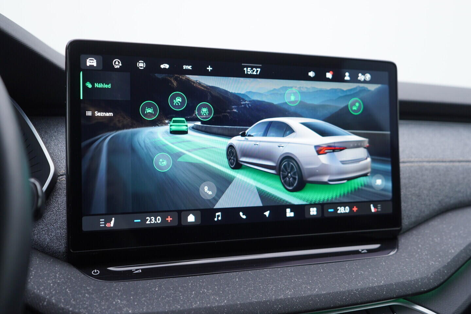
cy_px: 157
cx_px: 236
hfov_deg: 53.1
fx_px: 471
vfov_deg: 36.9
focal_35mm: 36
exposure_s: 1/50
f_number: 3.2
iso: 125
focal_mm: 24
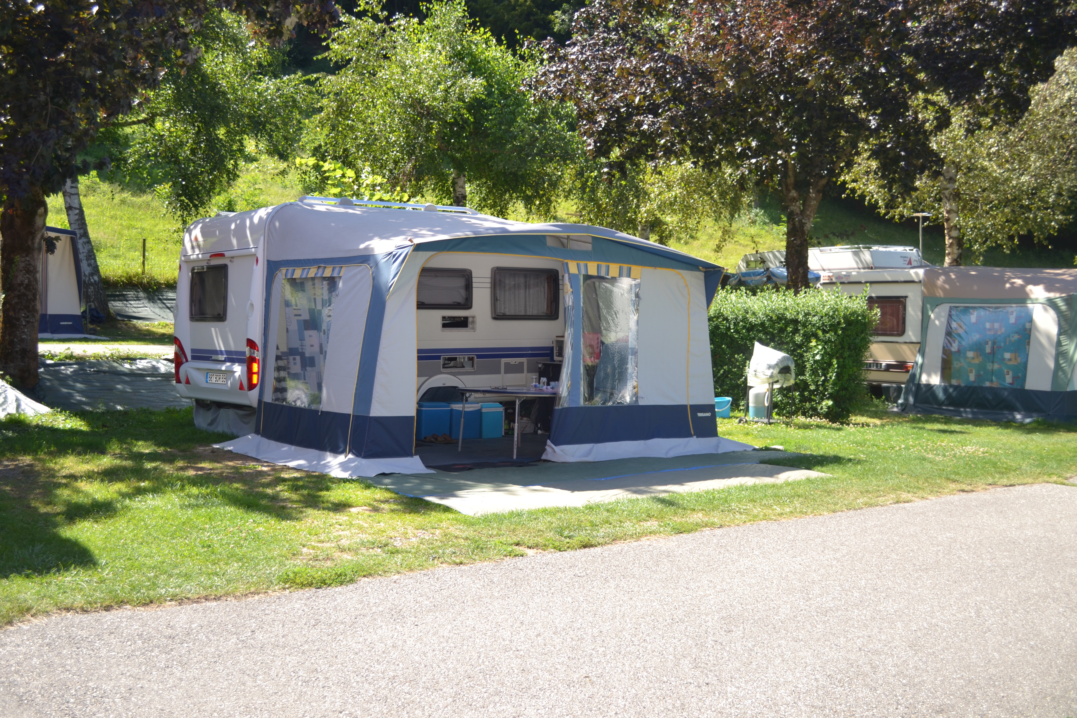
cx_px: 538
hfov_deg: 53.1
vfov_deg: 36.9
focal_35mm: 36
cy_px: 359
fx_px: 1077
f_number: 5.6
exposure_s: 1/200
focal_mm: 24
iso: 100
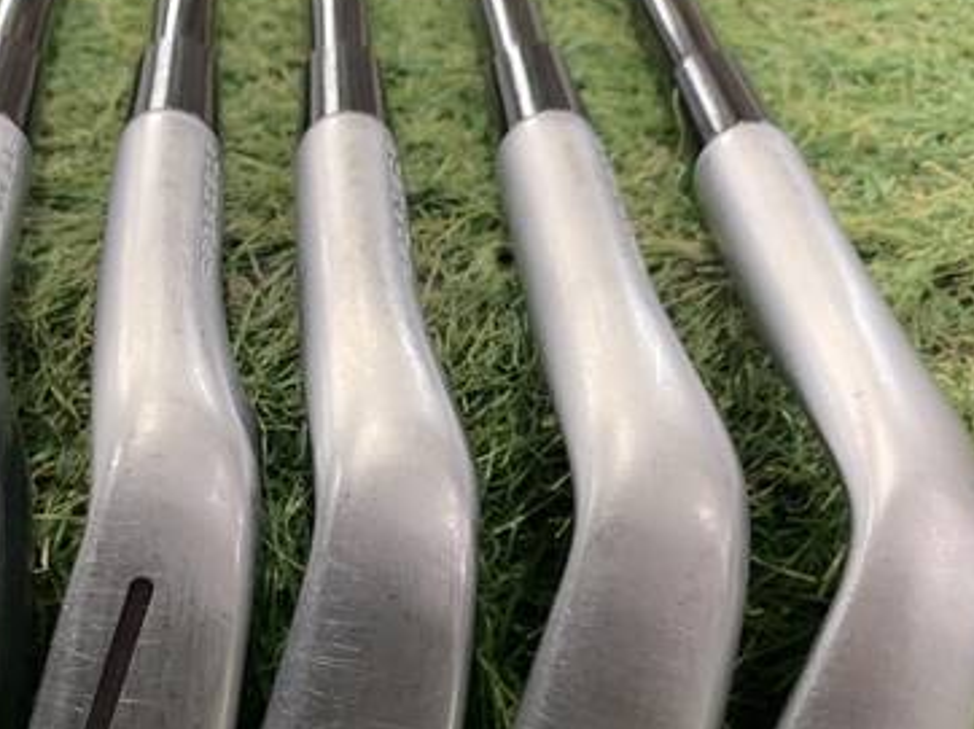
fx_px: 1293
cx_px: 312
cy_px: 605
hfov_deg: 40.7
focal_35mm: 46
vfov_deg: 30.5
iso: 320
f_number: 1.8
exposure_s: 1/60
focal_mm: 4.25
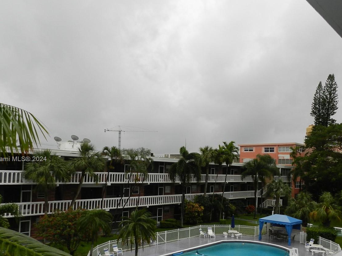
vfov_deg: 42.6
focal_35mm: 33
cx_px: 194
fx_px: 326
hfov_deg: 55.2
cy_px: 160
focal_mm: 4
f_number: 3.4
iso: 160
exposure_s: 1/640
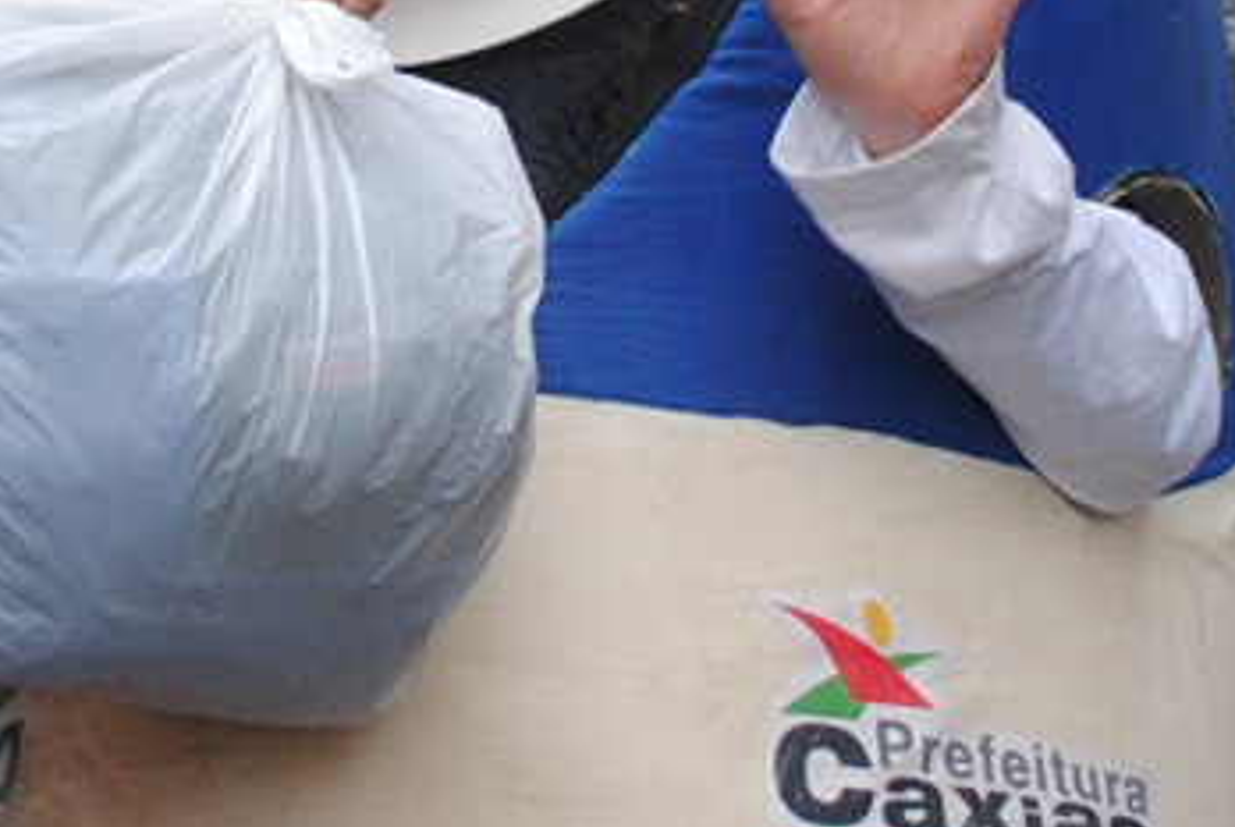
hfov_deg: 13.6
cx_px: 309
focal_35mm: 150
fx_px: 5152
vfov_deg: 9.0
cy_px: -206
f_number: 4
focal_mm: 18
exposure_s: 1/60
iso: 200
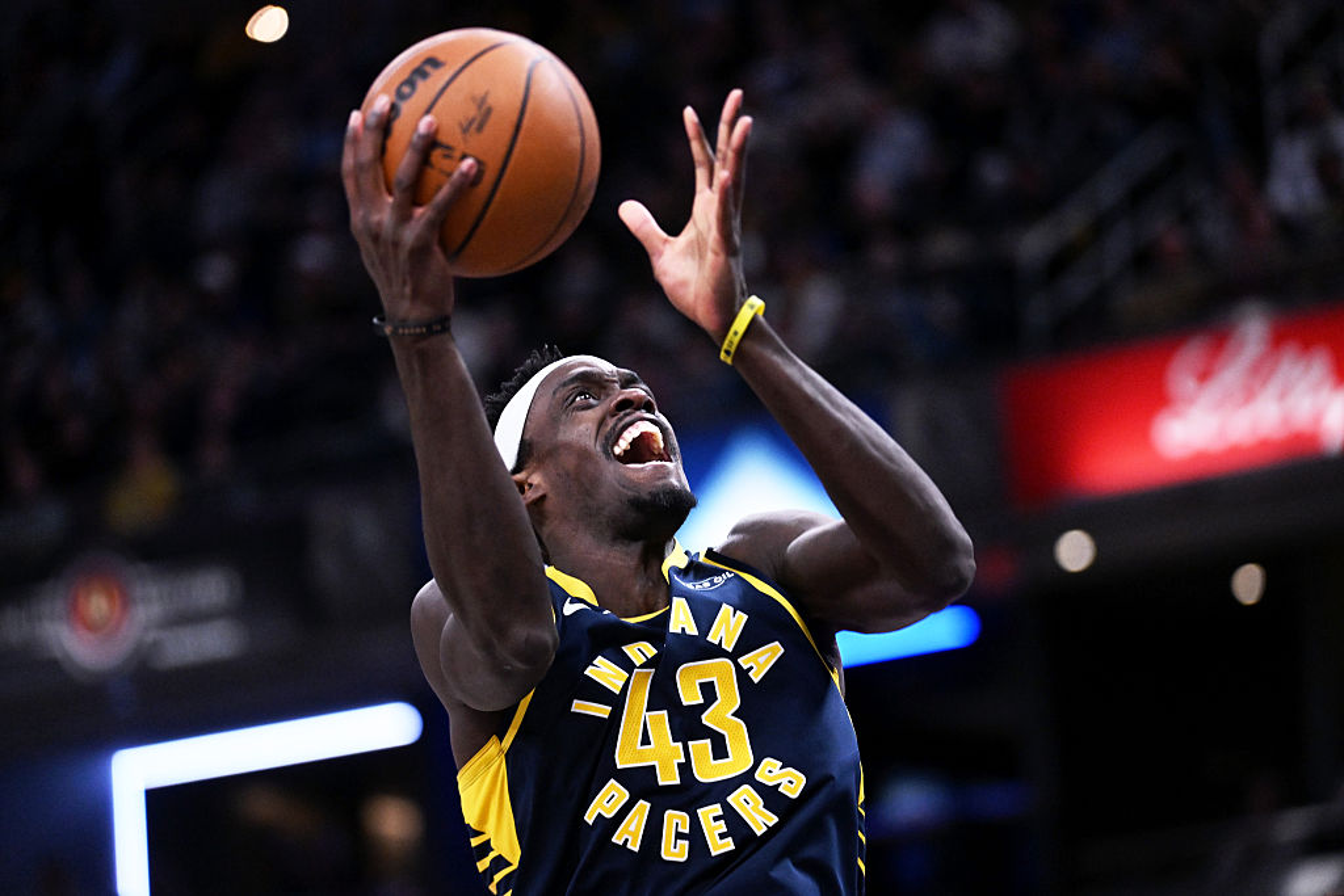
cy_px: 448
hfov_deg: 10.3
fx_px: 7467
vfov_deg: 6.9
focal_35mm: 200
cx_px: 672
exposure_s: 1/1250
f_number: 4
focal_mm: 200
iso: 5000
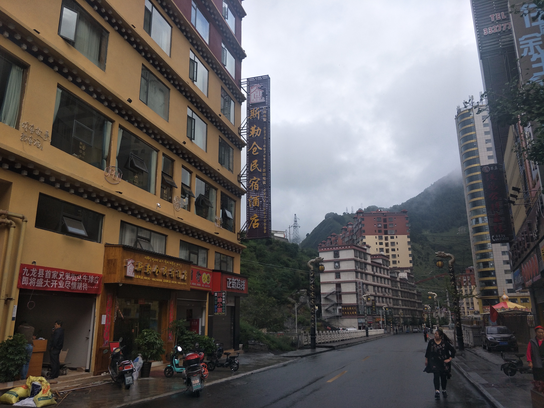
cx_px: 272
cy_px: 204
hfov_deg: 71.6
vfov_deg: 56.8
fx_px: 377
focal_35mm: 24
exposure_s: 1/454
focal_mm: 4.1
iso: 35
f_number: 1.7
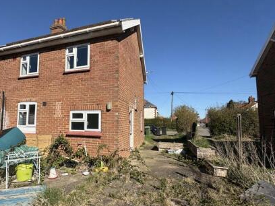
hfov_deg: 80.4
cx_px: 105
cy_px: 109
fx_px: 159
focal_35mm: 20
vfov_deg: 65.9
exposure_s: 1/2770
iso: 50
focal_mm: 2.22
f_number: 2.2
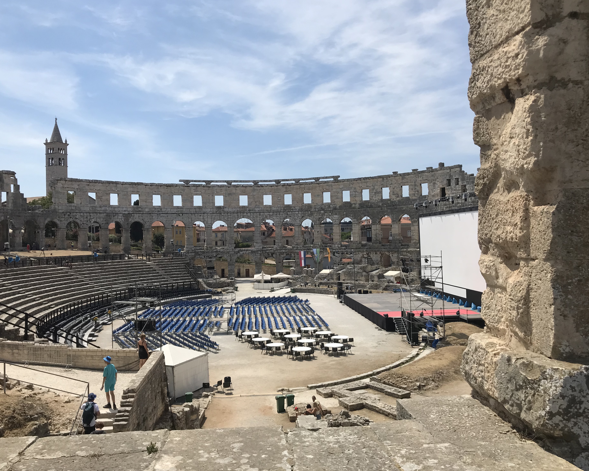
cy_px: 231
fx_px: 523
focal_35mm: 30
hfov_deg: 58.8
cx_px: 291
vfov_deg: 48.5
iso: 20
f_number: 1.8
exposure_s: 1/3831
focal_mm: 3.99
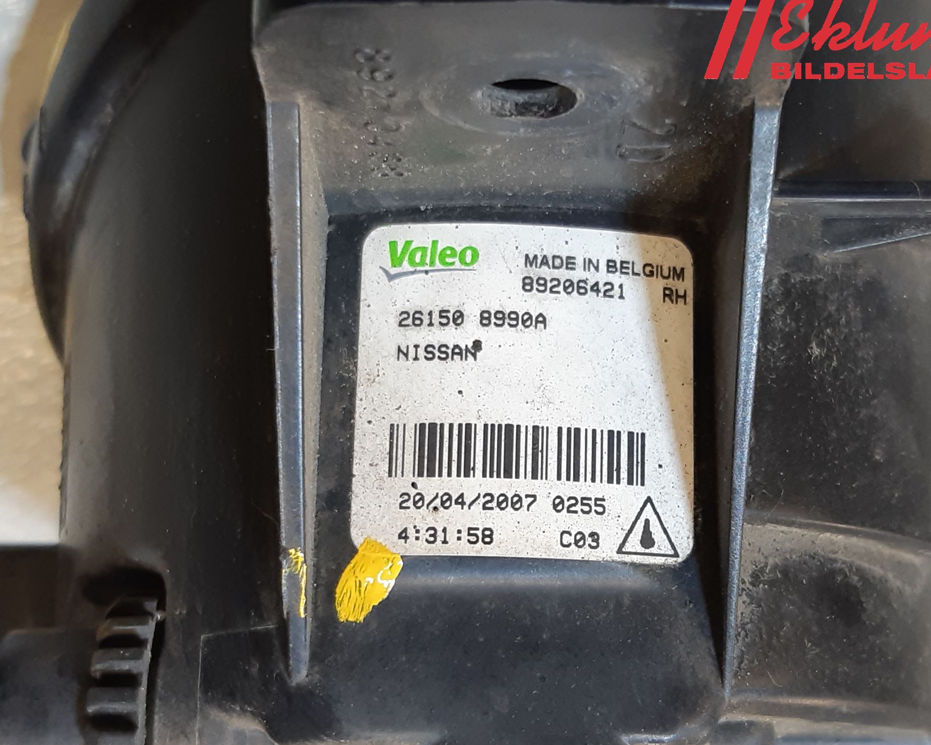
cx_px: 498
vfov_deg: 51.5
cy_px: 379
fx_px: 772
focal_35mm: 28
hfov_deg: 62.1
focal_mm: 3.93
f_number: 1.7
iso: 100
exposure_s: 1/60
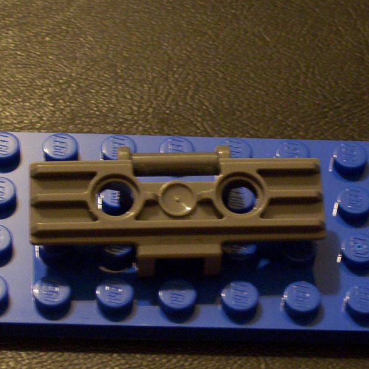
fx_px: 1664
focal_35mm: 138
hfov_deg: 12.7
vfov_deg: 12.7
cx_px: 185
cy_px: 190
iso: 200
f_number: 3.62
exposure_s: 1/8
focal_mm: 10.76
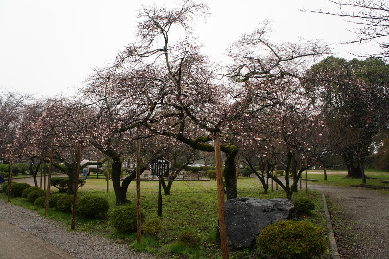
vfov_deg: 47.9
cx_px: 194
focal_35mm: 27
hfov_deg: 67.4
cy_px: 130
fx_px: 292
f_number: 6.3
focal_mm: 18
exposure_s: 1/50
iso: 200
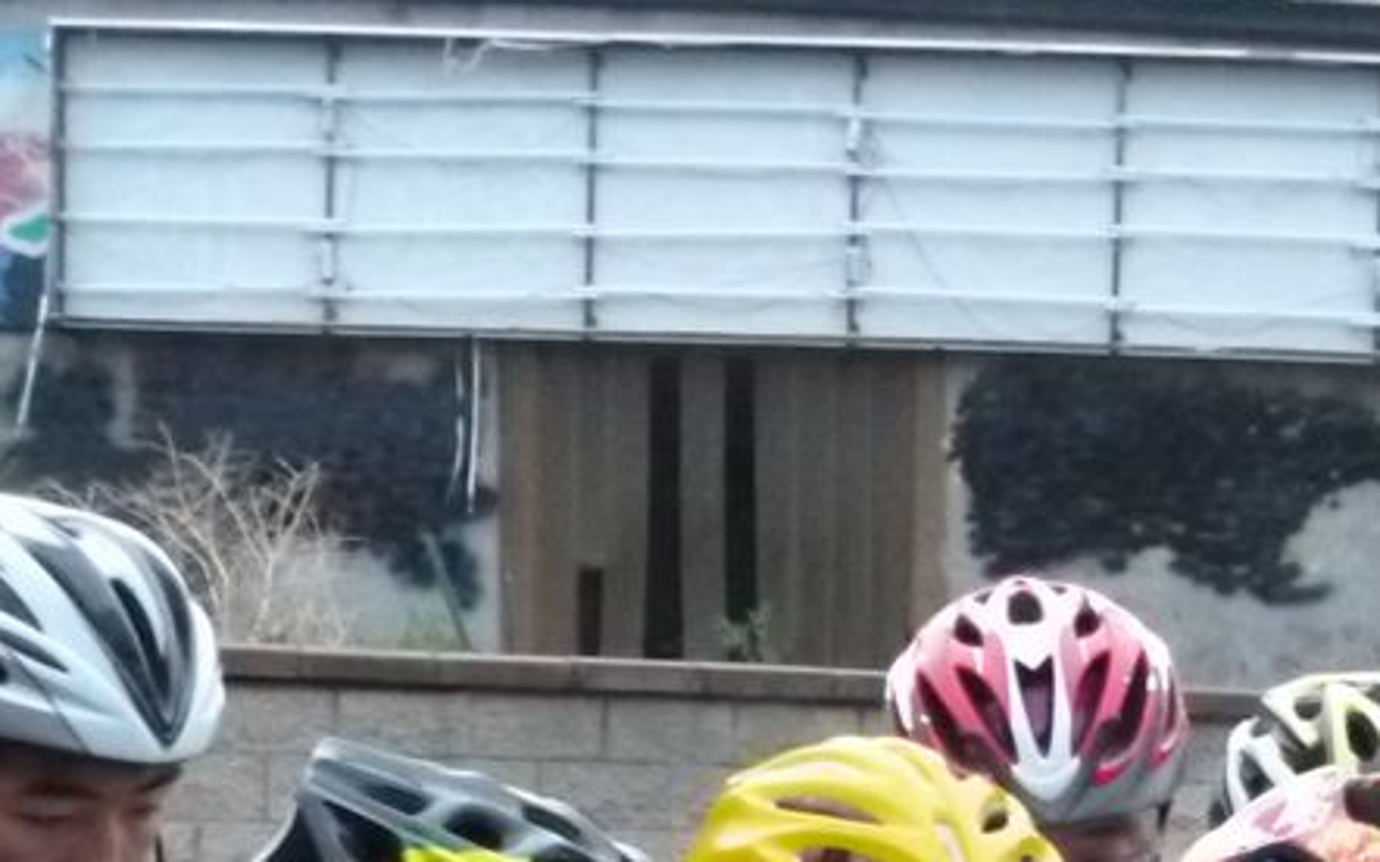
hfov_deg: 23.9
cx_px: 971
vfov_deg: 14.4
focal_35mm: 86
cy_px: 1212
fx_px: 3234
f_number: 3.1
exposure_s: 1/50
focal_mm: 5
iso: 800
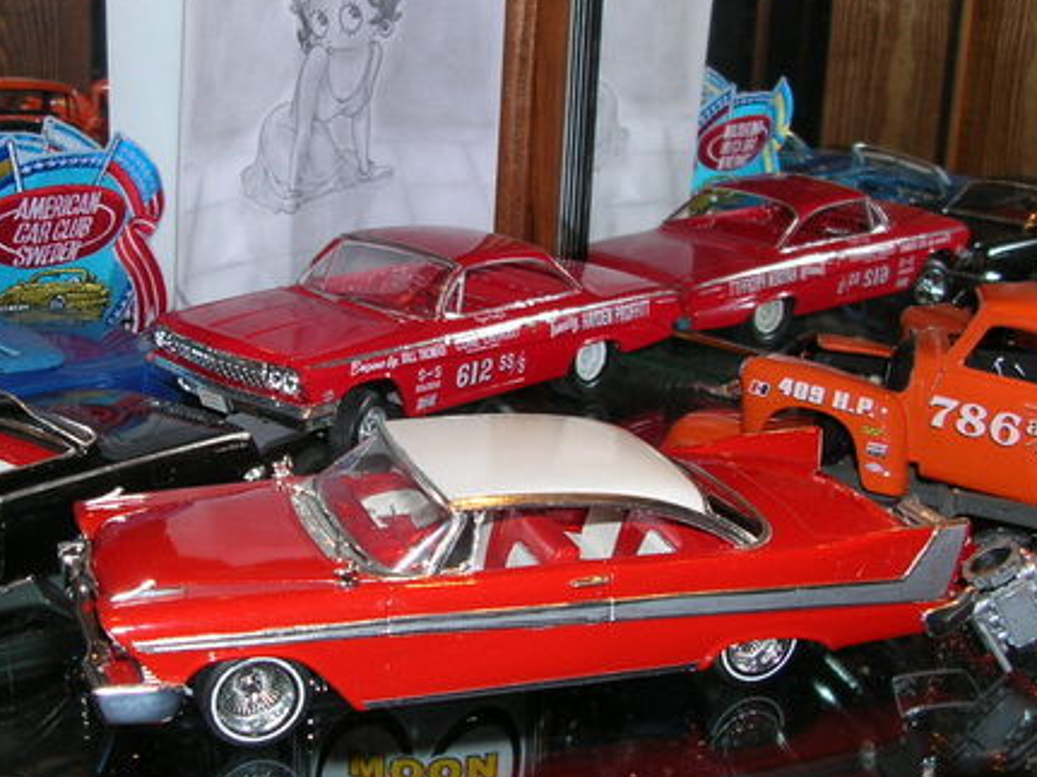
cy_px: 368
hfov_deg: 36.7
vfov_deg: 28.0
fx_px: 1557
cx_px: 409
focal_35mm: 52
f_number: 2.8
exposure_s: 1/60.1
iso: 50
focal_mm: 5.8
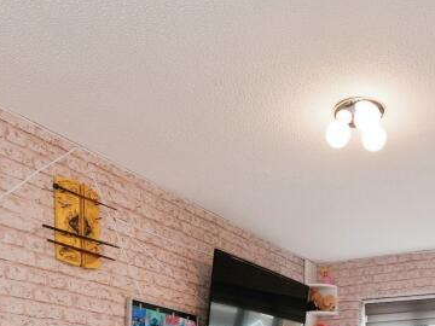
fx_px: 541
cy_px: 409
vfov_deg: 28.4
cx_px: 320
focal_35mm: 43
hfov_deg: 42.6
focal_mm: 10.5
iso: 400
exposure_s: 1/60
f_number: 4
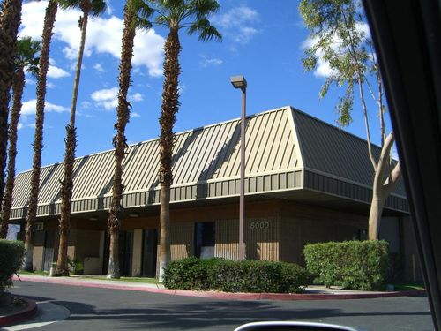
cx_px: 220
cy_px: 166
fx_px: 484
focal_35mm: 38
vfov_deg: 37.7
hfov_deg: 49.0
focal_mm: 7.9
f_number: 8
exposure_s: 1/160
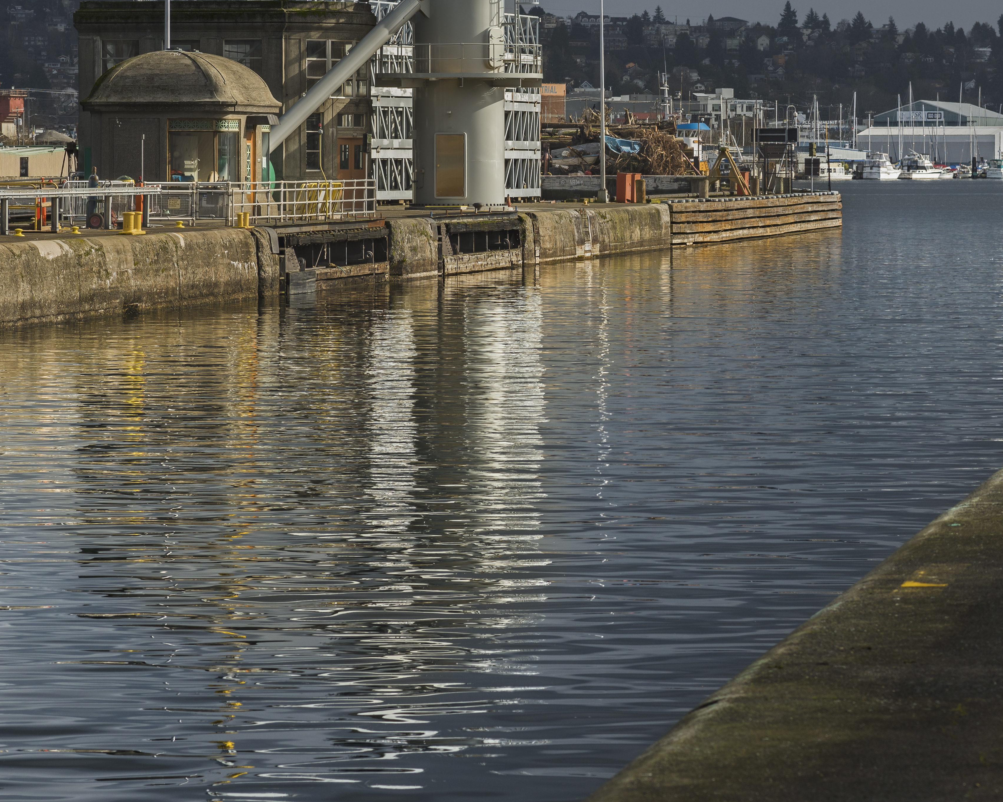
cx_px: 637
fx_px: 5135
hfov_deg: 11.1
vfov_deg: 8.9
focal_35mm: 173
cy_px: 236
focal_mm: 85
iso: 100
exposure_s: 1/125
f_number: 7.1
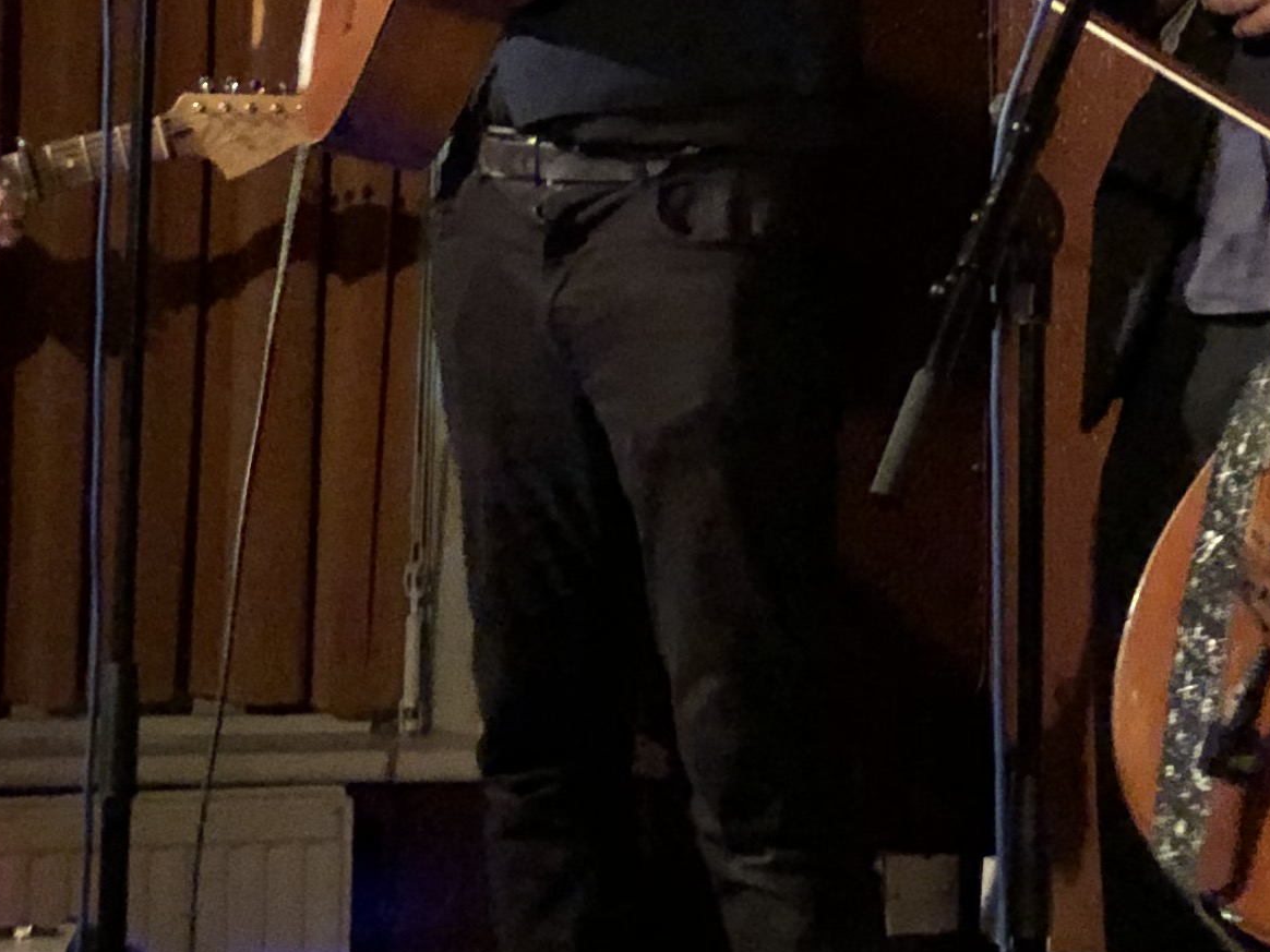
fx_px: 3559
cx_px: 741
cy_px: 24
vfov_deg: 15.0
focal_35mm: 97
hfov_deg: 20.2
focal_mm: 4
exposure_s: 1/17
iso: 1600
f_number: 1.8
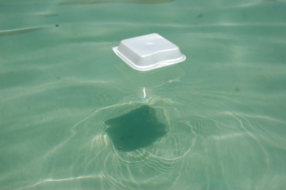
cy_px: 95
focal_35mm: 46
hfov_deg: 42.4
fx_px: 369
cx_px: 143
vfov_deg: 28.9
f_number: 6.3
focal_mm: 31
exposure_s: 1/1600
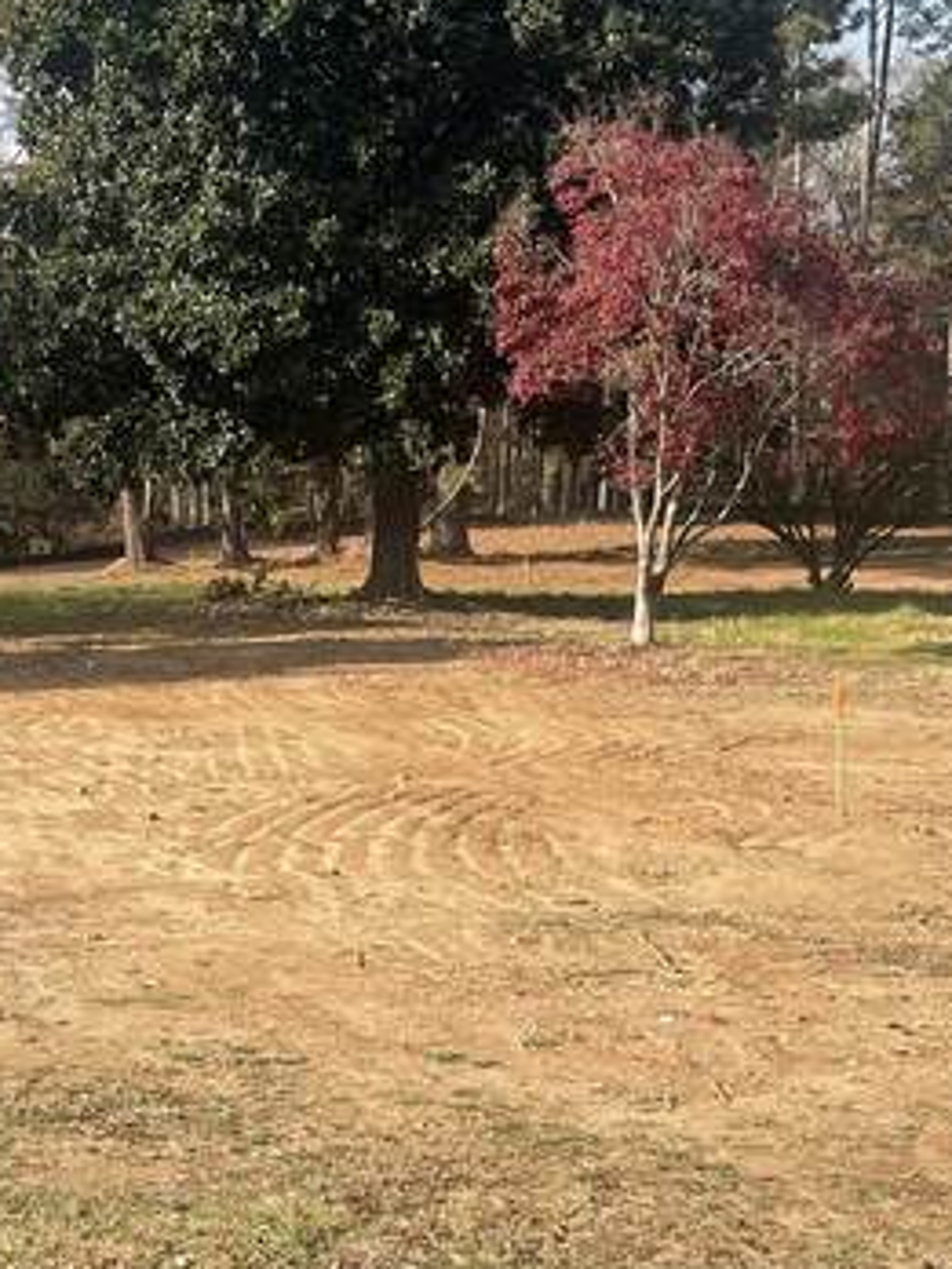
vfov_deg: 27.7
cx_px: 336
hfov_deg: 21.2
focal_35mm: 69
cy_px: 992
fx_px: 2530
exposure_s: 1/1821
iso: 32
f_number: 1.6
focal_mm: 5.1
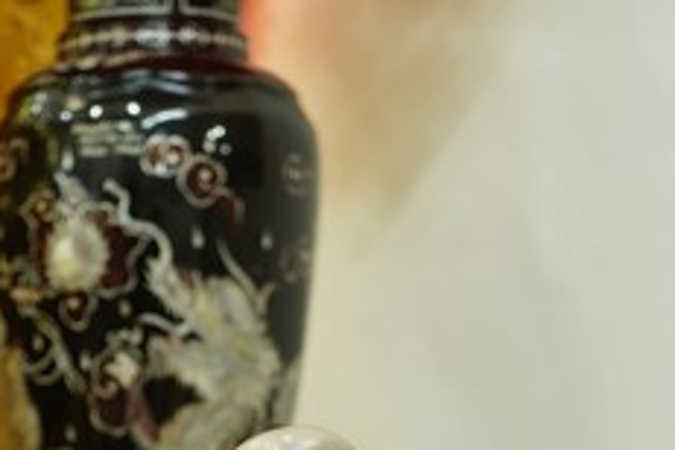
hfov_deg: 8.6
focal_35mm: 239
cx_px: 206
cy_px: 614
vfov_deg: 5.7
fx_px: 4481
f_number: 2
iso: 1250
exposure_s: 1/125
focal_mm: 85
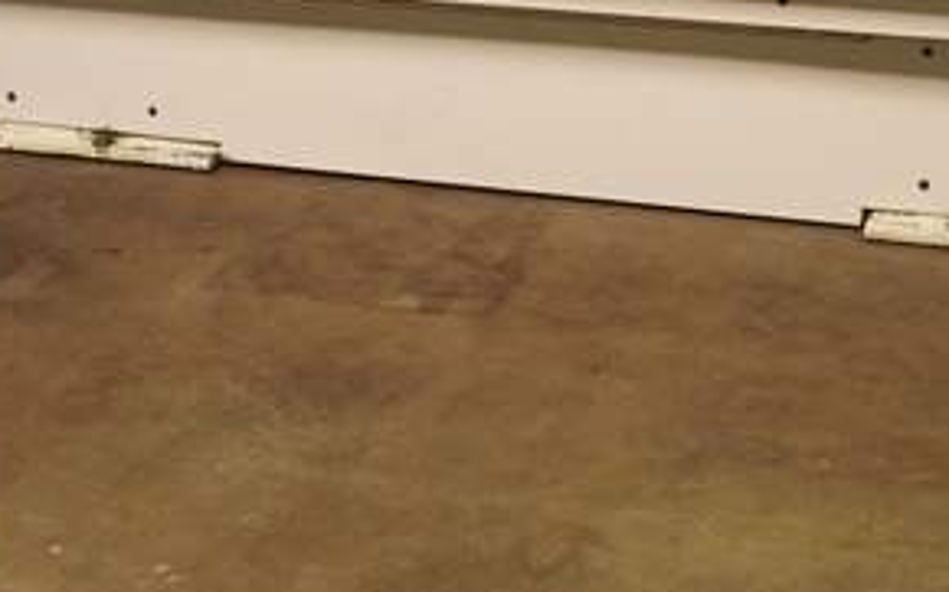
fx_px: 1965
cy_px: -144
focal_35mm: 76
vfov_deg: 16.4
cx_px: 460
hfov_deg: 27.2
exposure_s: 1/160
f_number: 4
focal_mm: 20
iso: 2500
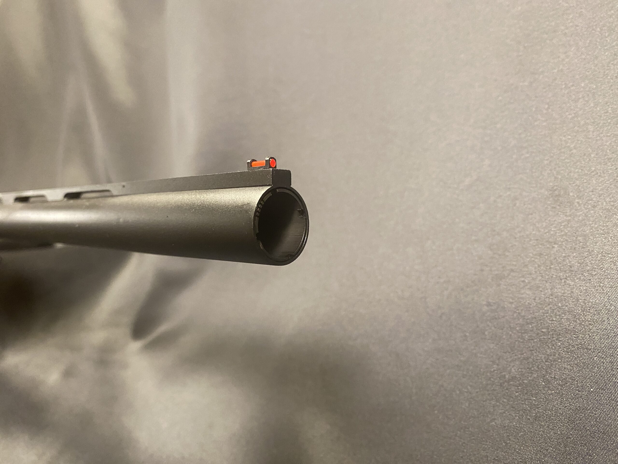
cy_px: 232
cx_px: 309
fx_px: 464
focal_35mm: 26
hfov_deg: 67.3
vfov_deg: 53.1
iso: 400
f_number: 1.8
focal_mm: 4.25
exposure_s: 1/60
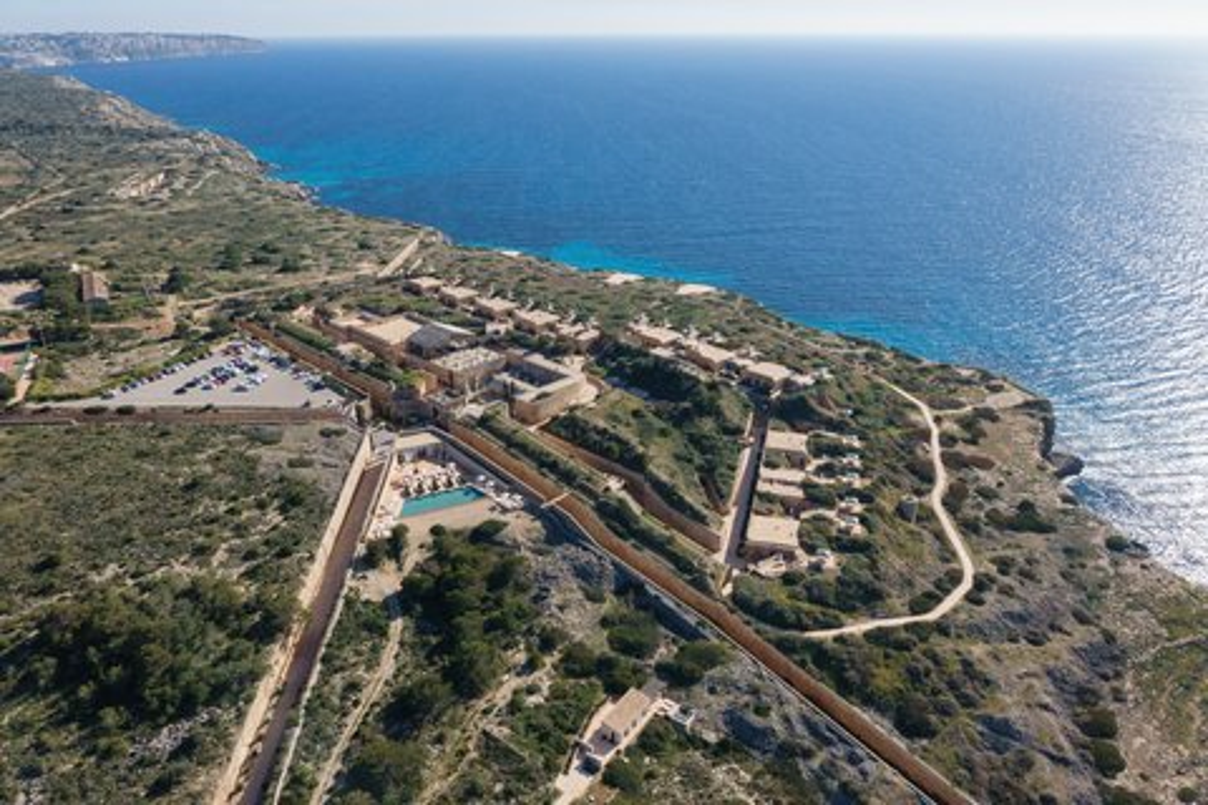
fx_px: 839
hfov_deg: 71.5
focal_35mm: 25
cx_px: 604
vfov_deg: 51.3
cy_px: 402
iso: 250
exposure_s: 1/2000
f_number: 6.3
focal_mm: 9.28
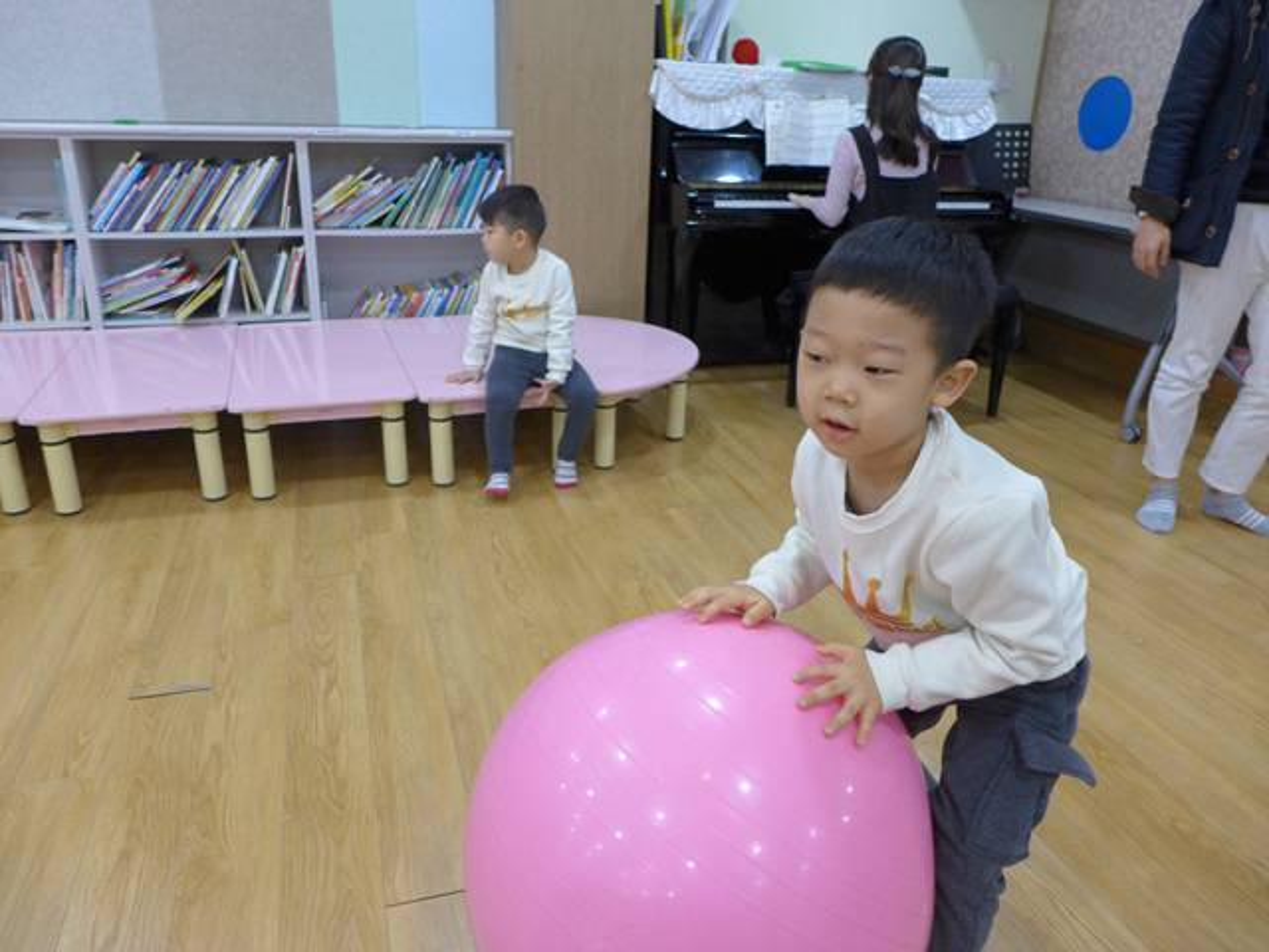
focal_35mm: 24
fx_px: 880
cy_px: 476
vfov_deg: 56.8
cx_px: 634
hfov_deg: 71.6
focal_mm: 4.7
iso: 320
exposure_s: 1/250
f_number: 1.4
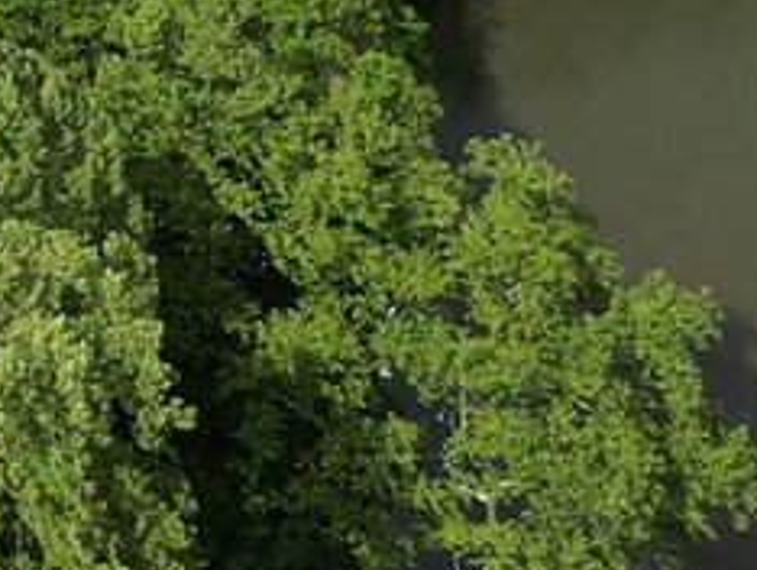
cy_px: -1248
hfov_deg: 11.4
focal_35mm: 155
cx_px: -810
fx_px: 3393
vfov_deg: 8.0
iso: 110
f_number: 1.7
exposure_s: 1/2500
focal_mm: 6.72
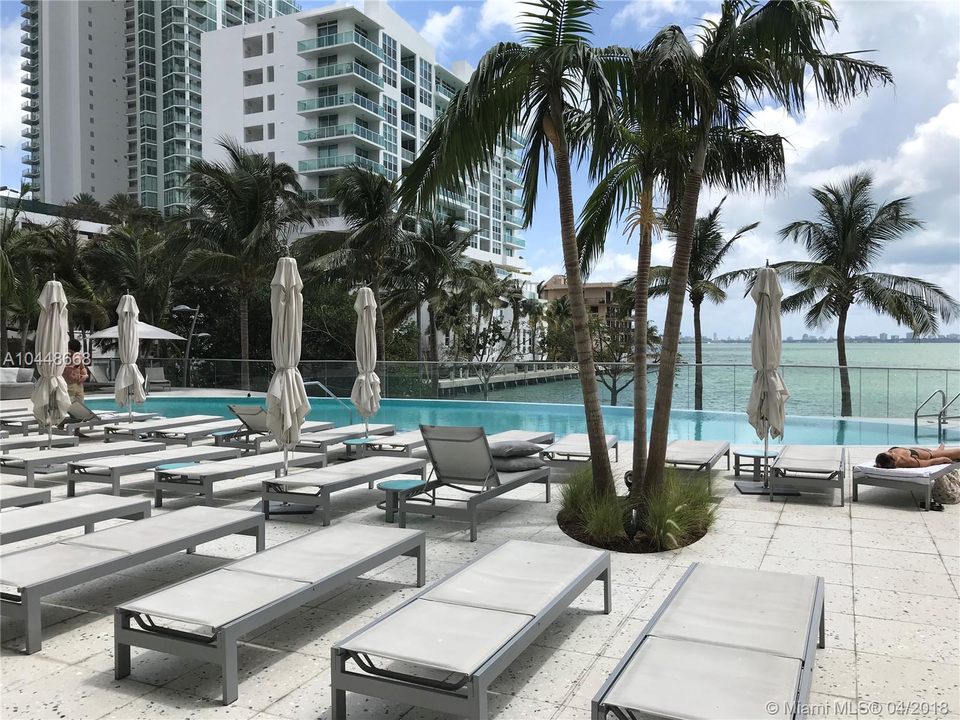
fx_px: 777
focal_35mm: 28
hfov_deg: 63.4
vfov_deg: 49.7
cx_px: 480
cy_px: 360
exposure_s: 1/2398
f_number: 1.8
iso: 20
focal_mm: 3.99
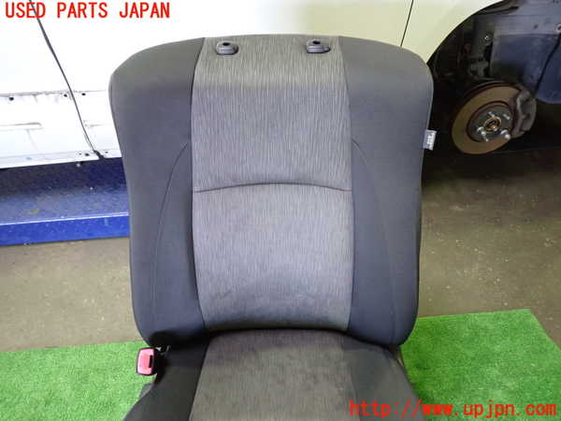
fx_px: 405
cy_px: 210
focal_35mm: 25
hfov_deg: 69.4
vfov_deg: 54.9
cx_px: 280
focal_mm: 4.5
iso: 400
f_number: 2
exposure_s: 1/30
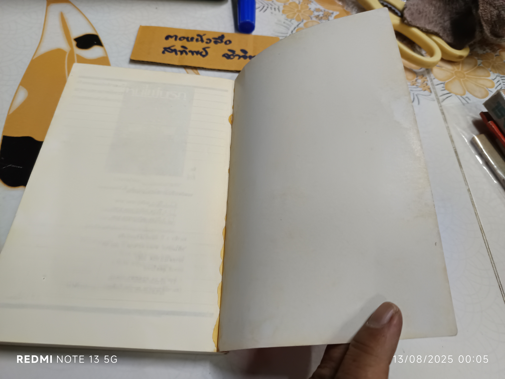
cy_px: 190
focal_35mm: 24
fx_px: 350
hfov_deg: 71.6
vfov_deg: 56.8
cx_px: 252
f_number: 1.7
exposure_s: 1/33.3
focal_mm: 5.31
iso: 935
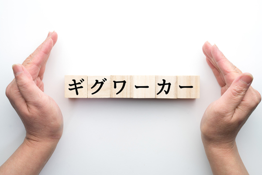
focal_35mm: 60
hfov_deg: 33.4
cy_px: 88
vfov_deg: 22.6
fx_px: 437
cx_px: 131
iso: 320
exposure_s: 1/50
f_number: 7.1
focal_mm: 60
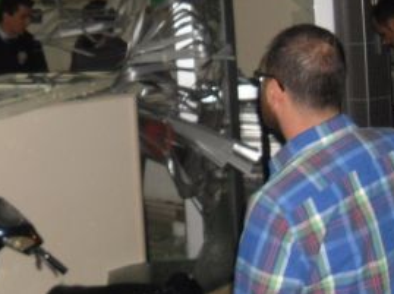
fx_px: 921
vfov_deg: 18.0
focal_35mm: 81
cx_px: 40
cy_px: 56
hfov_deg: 23.5
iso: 400
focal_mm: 6
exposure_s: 1/45
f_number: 2.8
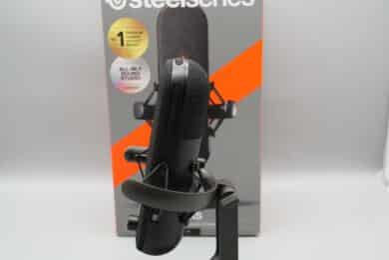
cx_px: 194
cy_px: 130
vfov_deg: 27.0
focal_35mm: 50
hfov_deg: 39.6
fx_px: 540
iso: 640
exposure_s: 1/50
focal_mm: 50
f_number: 8
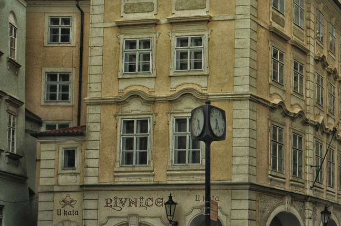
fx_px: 767
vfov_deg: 16.8
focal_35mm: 81
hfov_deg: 23.9
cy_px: 80
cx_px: 348
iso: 250
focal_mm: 25
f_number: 11
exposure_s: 1/60
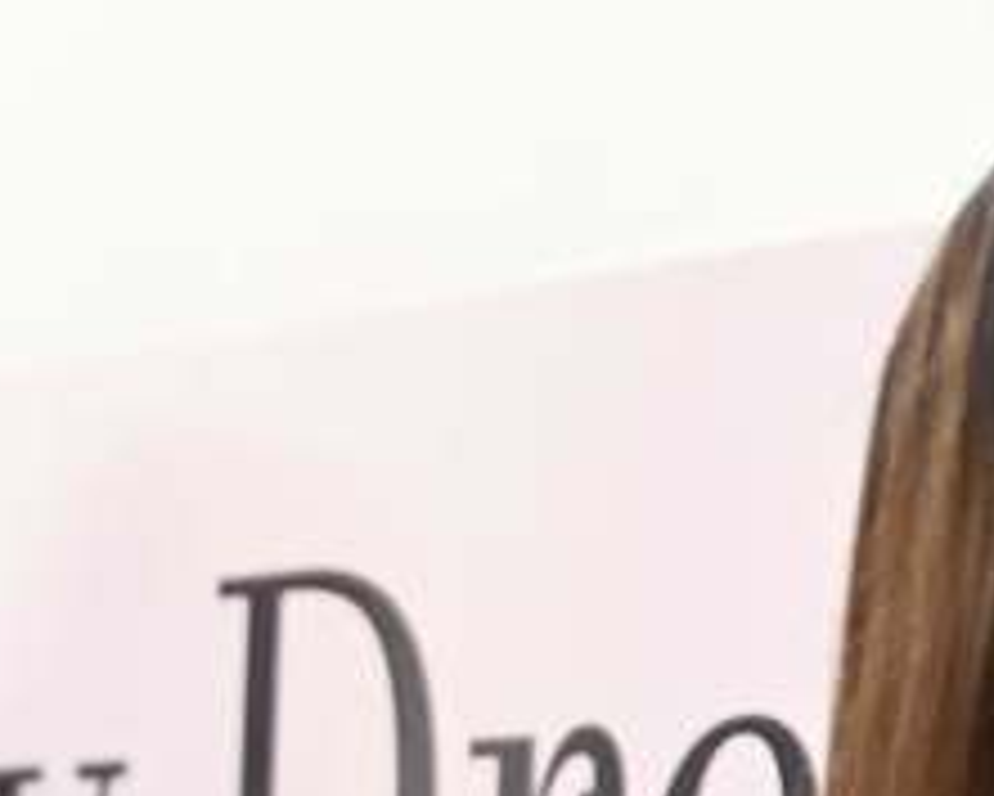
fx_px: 8741
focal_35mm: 297
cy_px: 1095
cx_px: -850
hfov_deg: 6.4
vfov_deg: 5.2
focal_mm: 70
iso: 1800
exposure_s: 1/125
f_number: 2.8
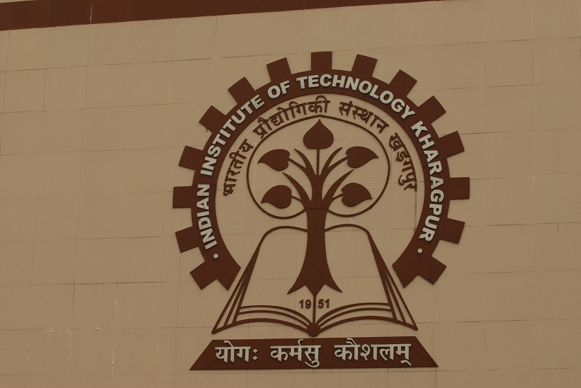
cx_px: 290
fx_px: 1696
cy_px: 194
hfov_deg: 19.4
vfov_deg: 13.1
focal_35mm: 105
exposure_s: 1/400
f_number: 10
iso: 640
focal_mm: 70
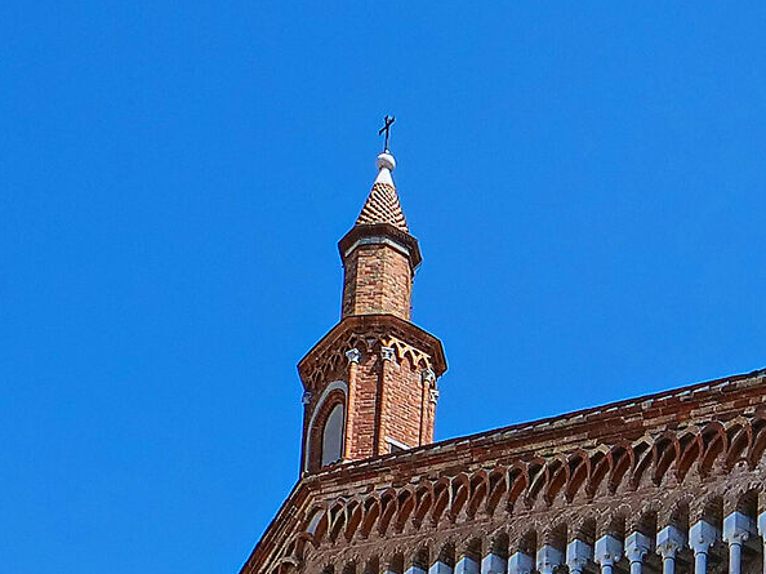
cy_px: 1135
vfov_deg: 13.2
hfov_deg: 19.3
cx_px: 860
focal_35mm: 97
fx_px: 2146
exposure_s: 1/640
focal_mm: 12
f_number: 6.3
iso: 200
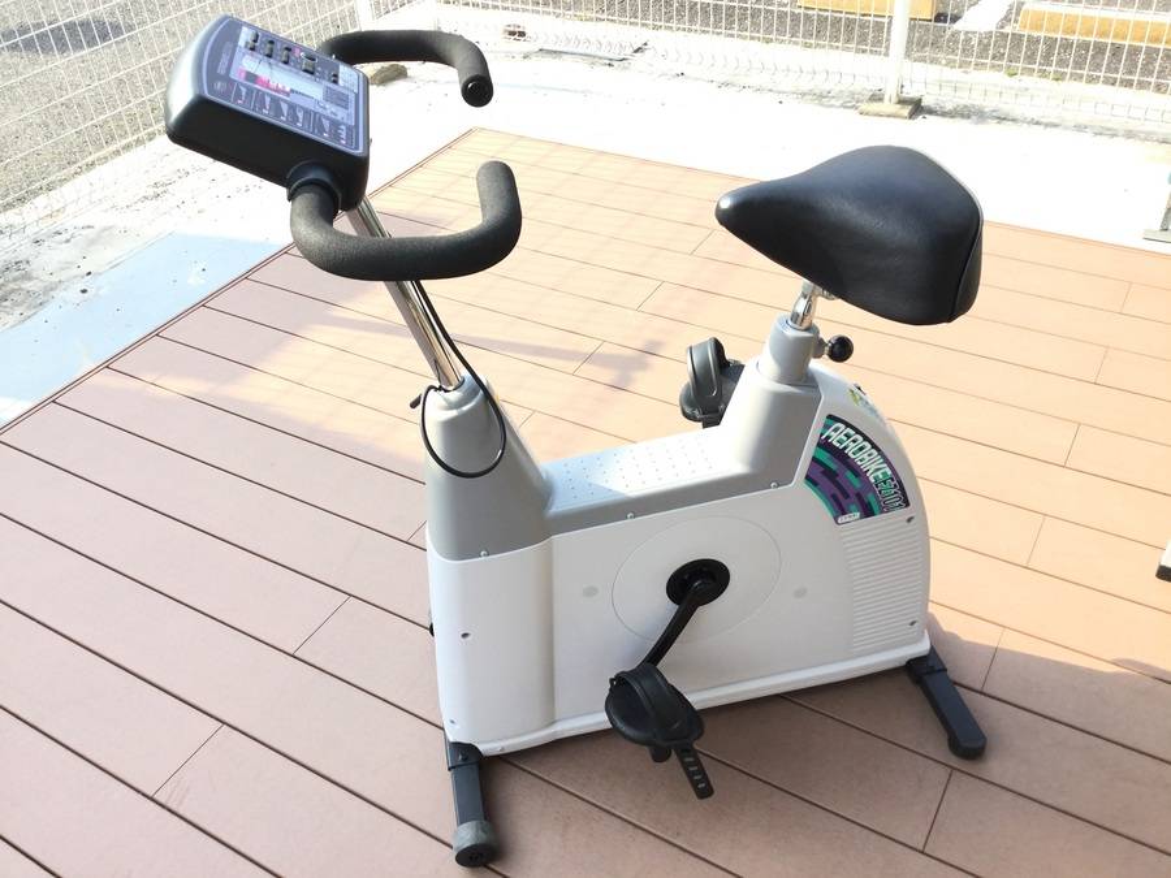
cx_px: 586
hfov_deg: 58.4
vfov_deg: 45.4
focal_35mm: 31
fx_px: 1049
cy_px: 439
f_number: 2.4
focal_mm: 3.3
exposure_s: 1/218
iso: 25
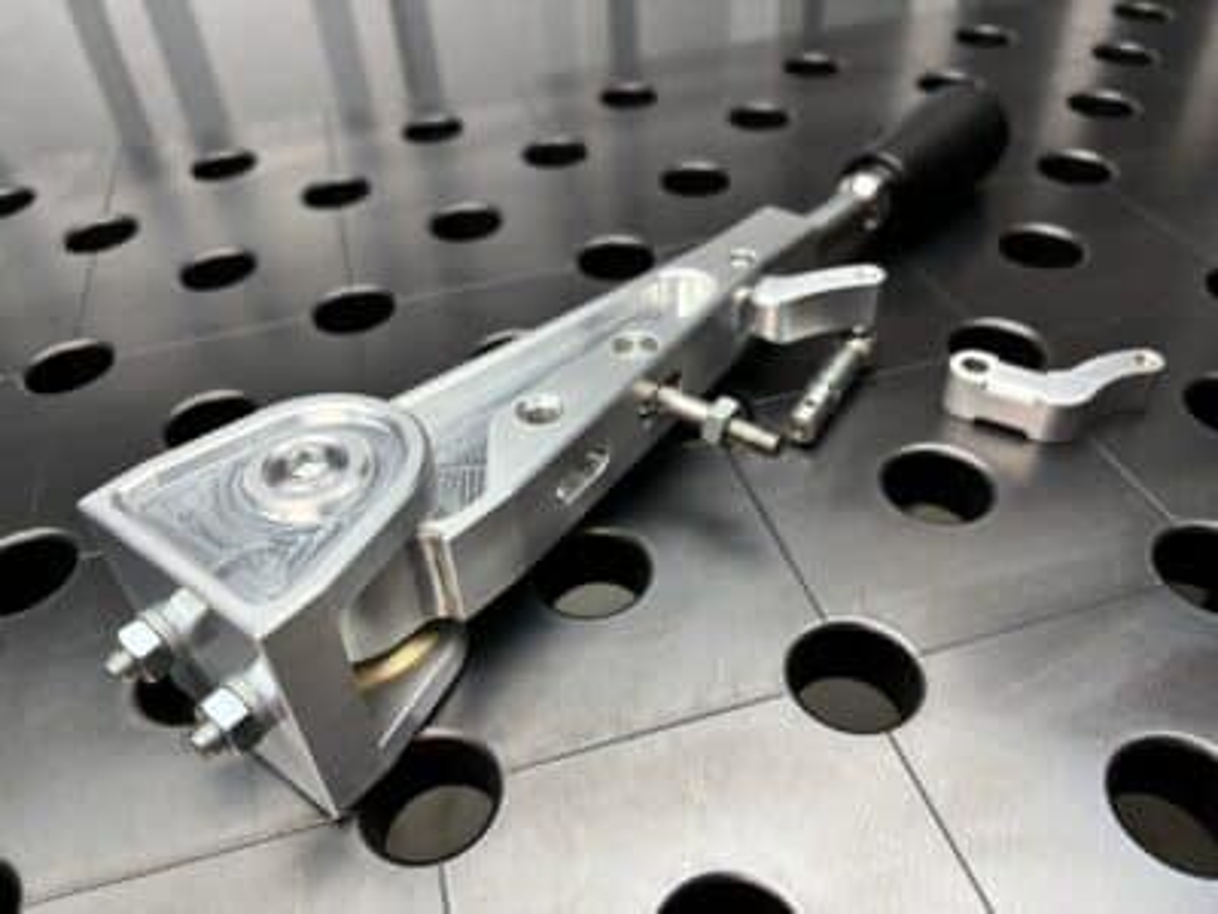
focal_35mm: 26
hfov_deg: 67.3
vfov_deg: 53.1
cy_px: 457
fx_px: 915
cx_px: 609
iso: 80
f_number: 1.6
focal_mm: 5.96
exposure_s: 1/100
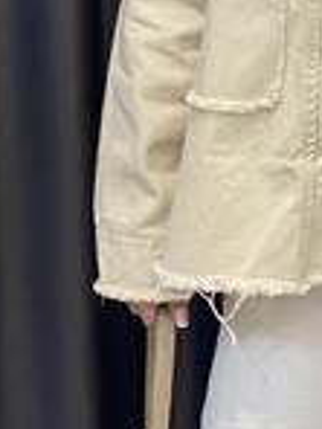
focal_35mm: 145
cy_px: -100
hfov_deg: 10.0
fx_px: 1798
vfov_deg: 13.2
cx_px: 412
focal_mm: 6
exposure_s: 1/100
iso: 100
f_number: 2
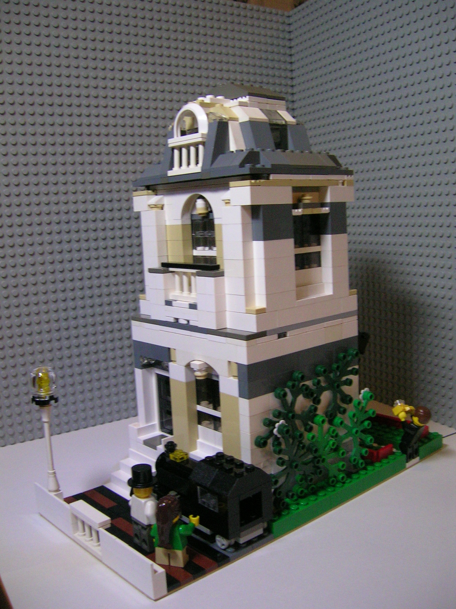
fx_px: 948
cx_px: 228
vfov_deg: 35.5
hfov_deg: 27.0
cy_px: 304
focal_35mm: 54
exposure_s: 1/64
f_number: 2.8
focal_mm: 5.4
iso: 200
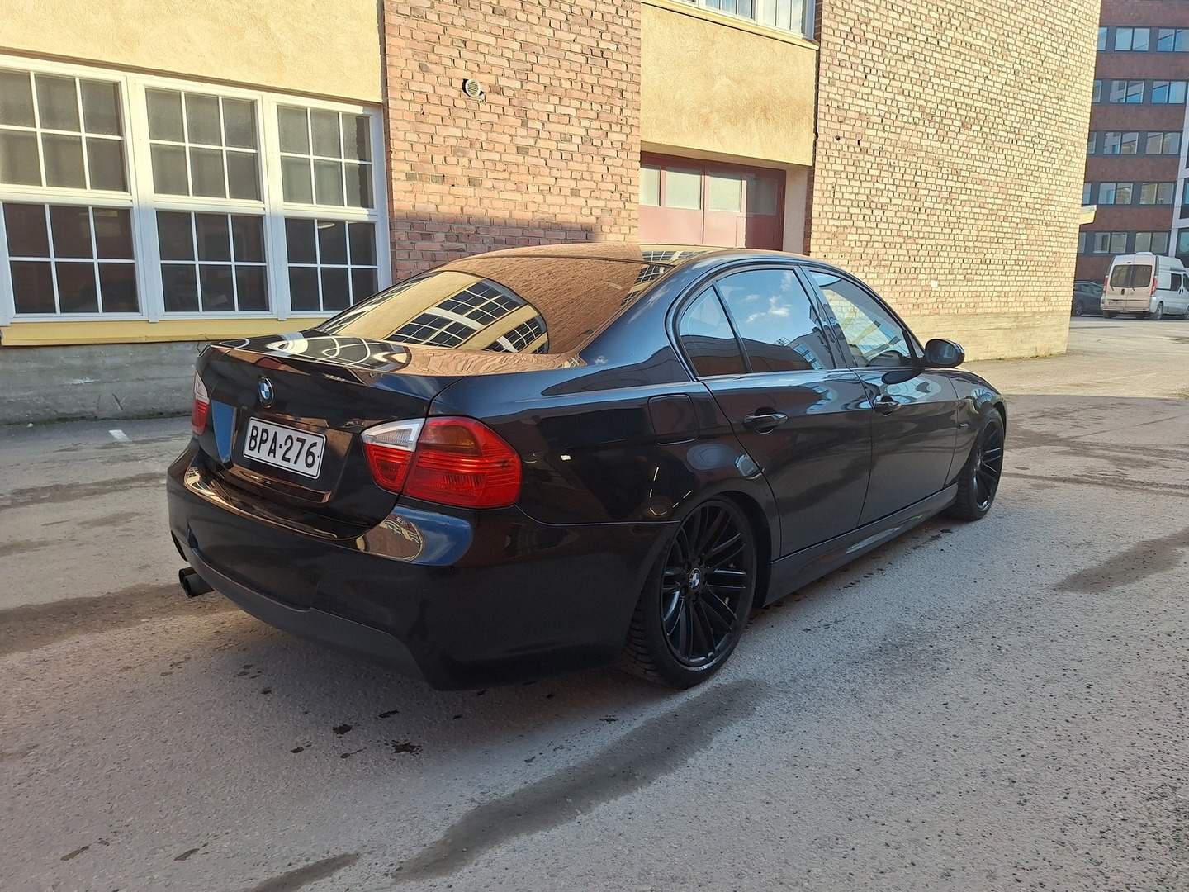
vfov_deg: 58.9
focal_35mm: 23
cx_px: 594
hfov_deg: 73.9
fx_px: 790
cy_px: 446
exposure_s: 1/806
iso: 40
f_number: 1.8
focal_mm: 5.54
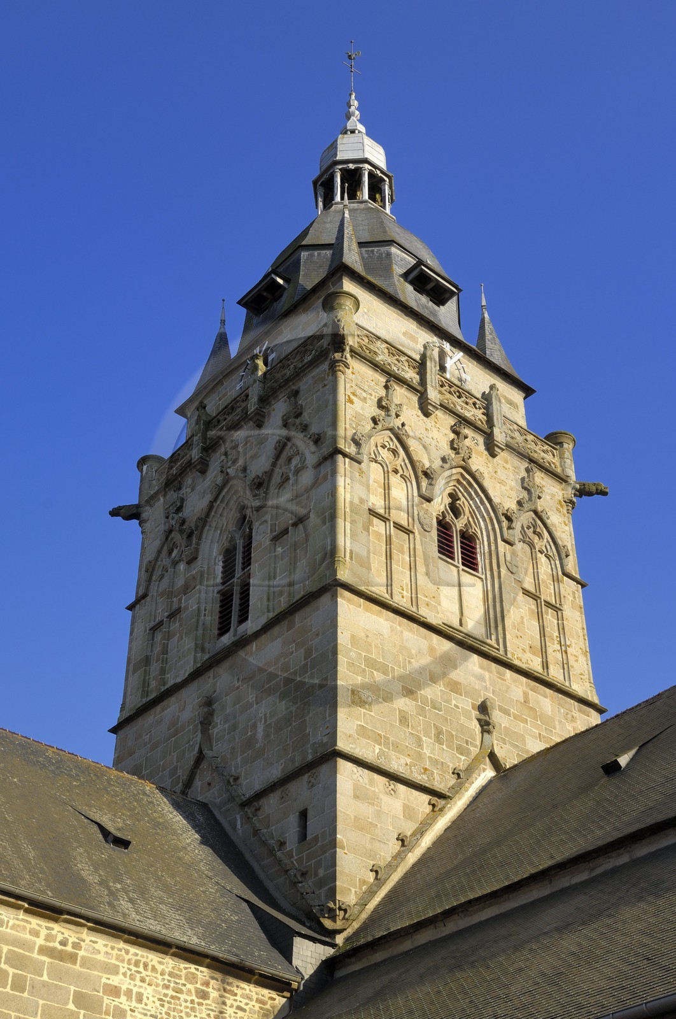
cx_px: 338
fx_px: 1441
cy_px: 510
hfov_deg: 26.4
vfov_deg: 38.9
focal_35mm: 51
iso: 100
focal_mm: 34
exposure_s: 1/160
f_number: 8.5
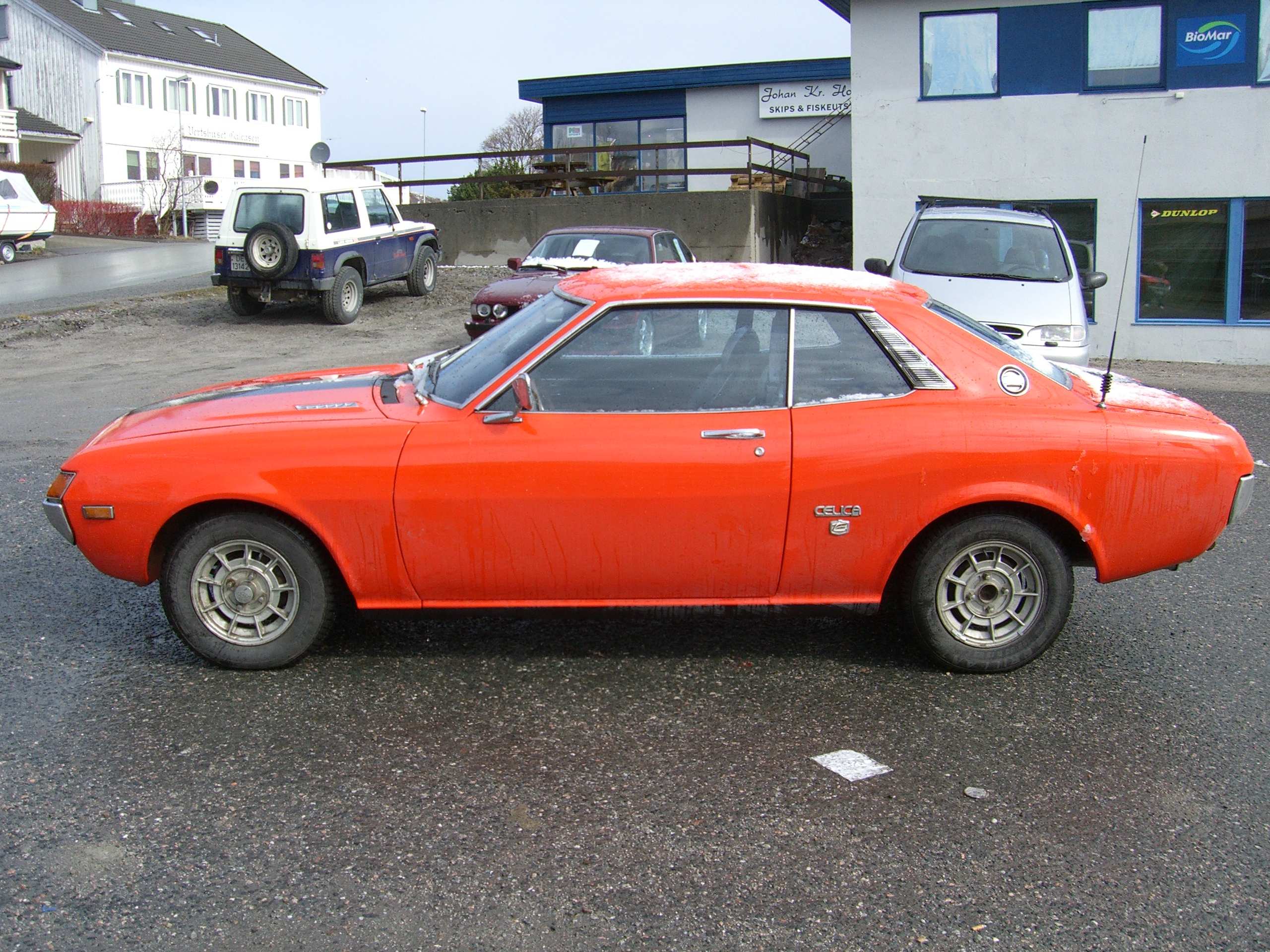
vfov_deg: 37.7
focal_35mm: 38
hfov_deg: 49.0
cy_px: 476
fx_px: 1394
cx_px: 635
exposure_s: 1/500
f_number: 4.3
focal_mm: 6.2
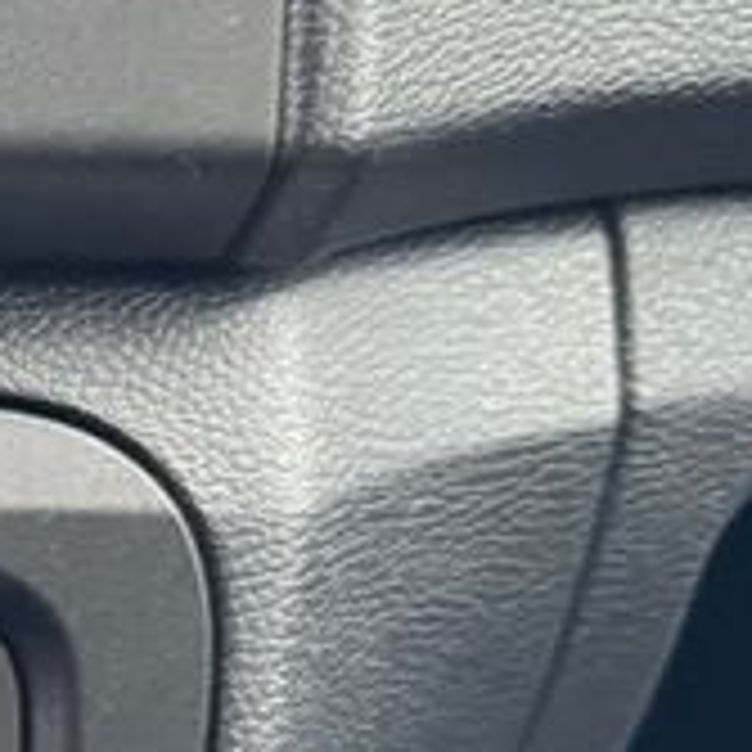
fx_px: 3195
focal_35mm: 130
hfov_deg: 11.5
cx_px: -959
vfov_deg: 13.4
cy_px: 509
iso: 640
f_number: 1.78
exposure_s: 1/60
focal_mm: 6.76
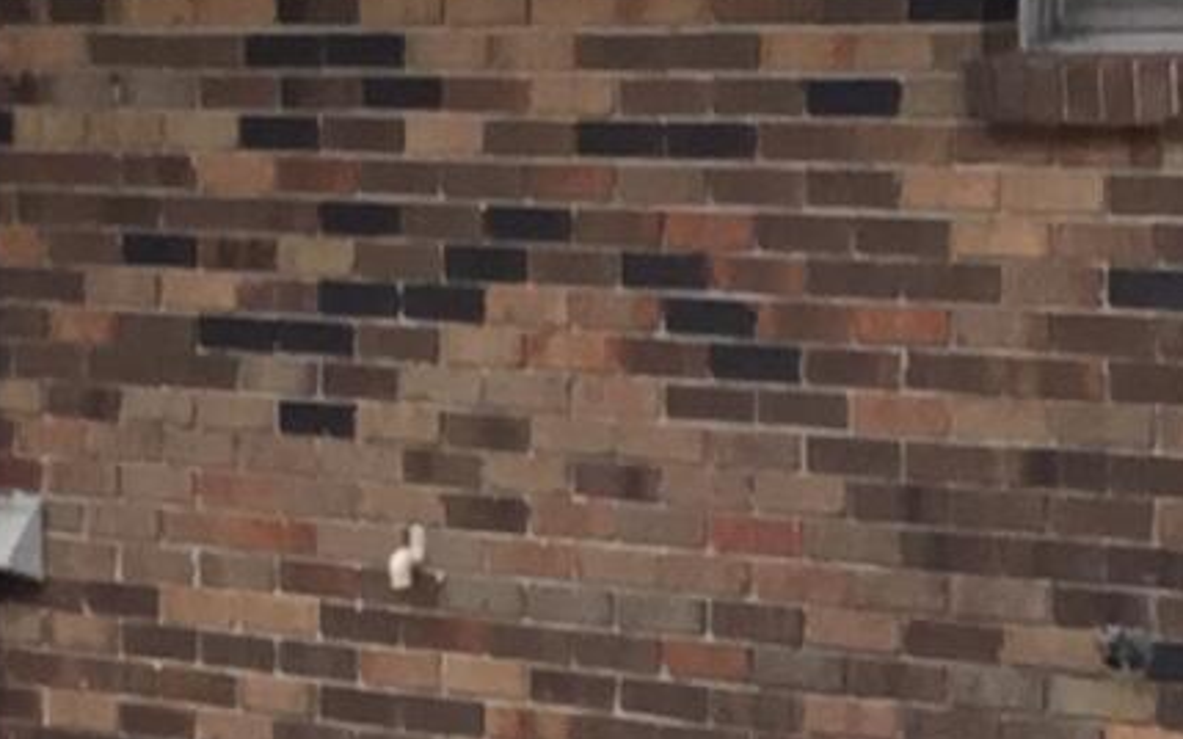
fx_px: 7414
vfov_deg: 5.7
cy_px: 811
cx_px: -620
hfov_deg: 8.9
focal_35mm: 230
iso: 25
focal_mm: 3.3
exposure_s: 1/148
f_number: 2.4
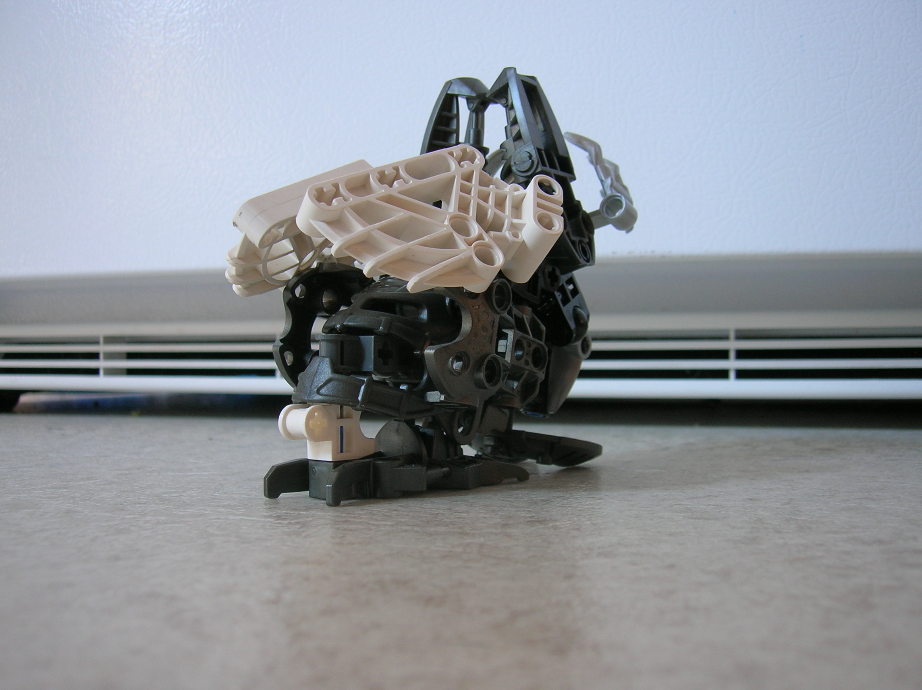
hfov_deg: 51.4
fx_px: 958
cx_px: 461
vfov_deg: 39.6
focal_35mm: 36
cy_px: 345
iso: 50
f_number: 2.9
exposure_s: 1/5.6
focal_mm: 6
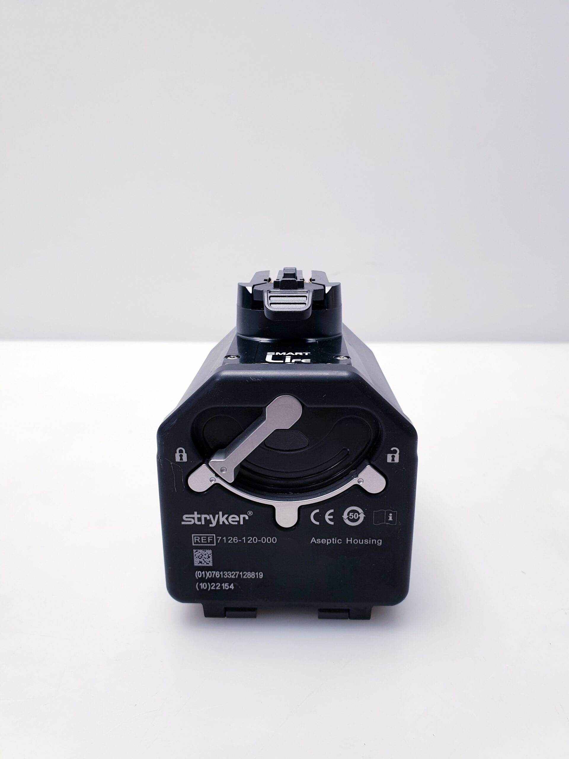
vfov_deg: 67.3
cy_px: 380
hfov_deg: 53.1
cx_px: 284
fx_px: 570
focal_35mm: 26
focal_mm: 4.3
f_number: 2.4
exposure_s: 1/50
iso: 80
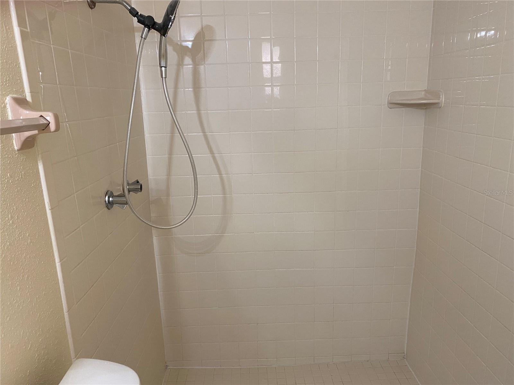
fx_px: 386
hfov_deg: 67.3
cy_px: 192
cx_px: 257
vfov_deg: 53.1
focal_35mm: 26
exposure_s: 1/60
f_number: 1.8
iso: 125
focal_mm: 4.25
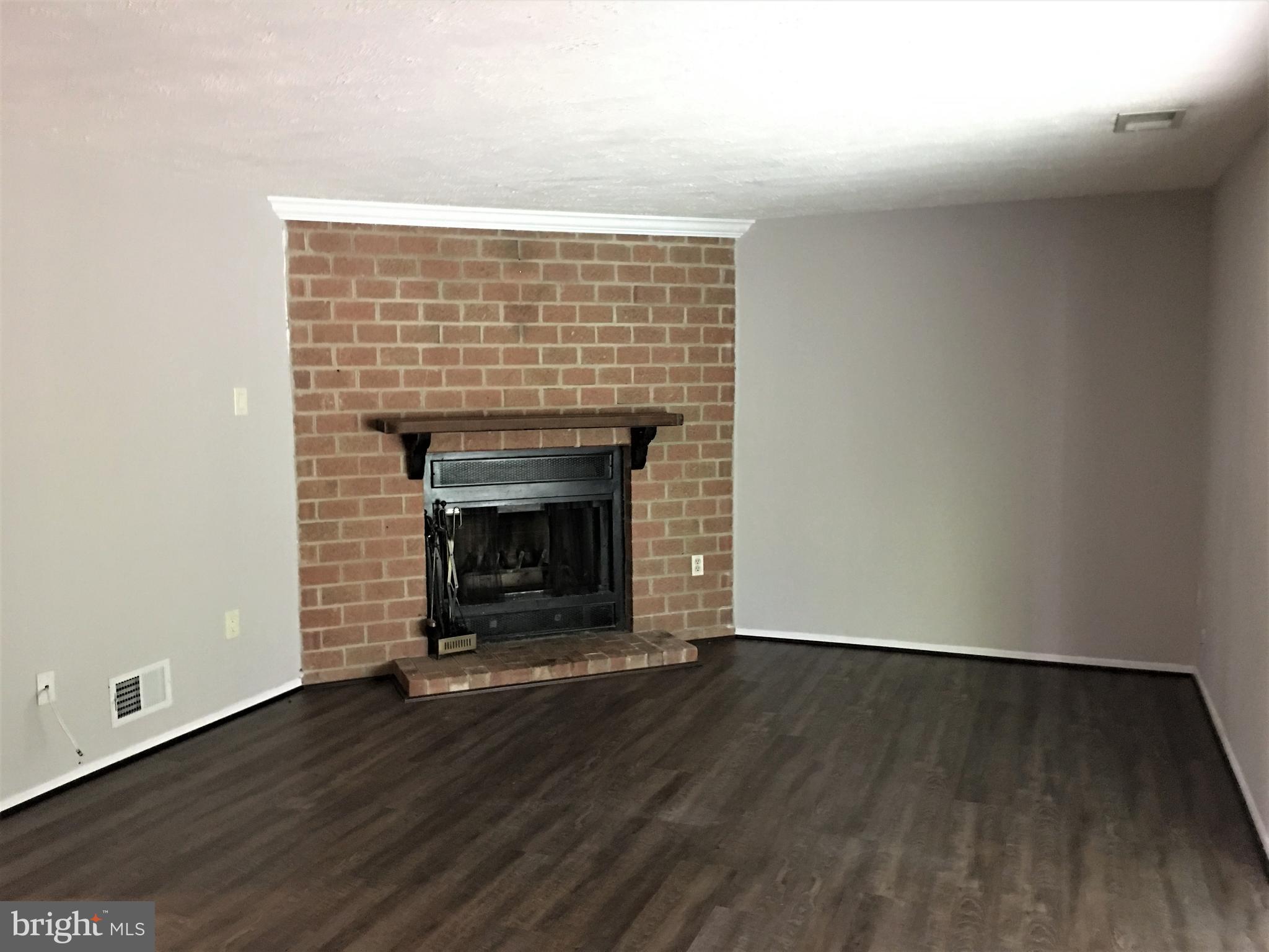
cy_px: 476
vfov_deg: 48.2
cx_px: 634
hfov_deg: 61.7
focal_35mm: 29
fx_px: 1063
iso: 160
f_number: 2.2
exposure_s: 1/4
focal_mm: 4.15
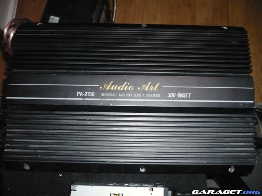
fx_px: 265
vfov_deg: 40.7
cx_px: 131
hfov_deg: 52.6
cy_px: 98
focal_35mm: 35
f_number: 2.8
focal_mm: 5.8
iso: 400
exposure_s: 1/30
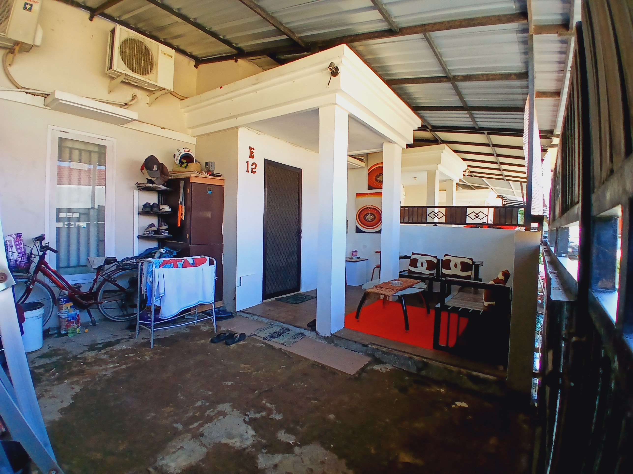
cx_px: 316
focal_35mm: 17
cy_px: 237
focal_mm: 1.4
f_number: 2.2
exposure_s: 1/50
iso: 50
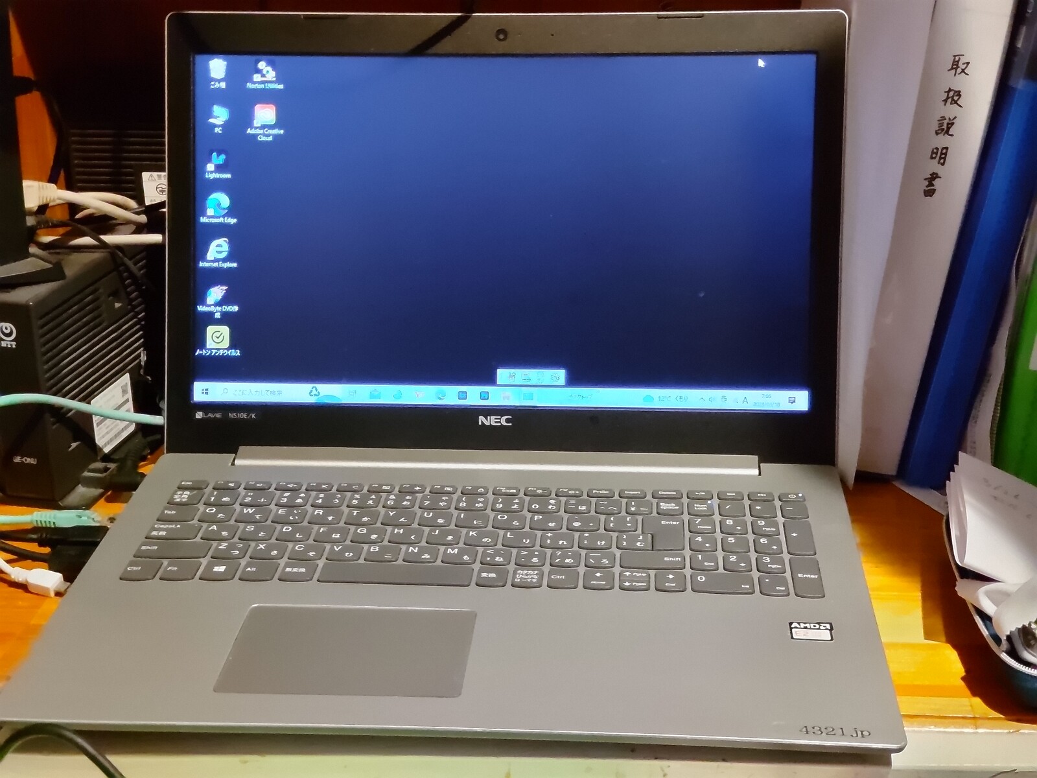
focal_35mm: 53
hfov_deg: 36.2
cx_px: 518
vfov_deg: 27.5
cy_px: 389
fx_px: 1588
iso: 1951
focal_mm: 5.6
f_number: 2.4
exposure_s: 1/17
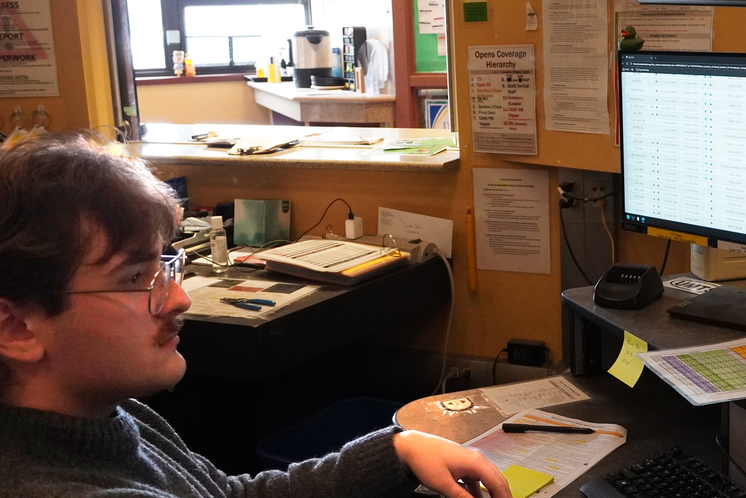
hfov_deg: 38.6
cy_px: 216
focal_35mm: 50
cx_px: 555
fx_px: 1036
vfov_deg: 27.0
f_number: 3.5
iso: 3200
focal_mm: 18
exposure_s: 1/160
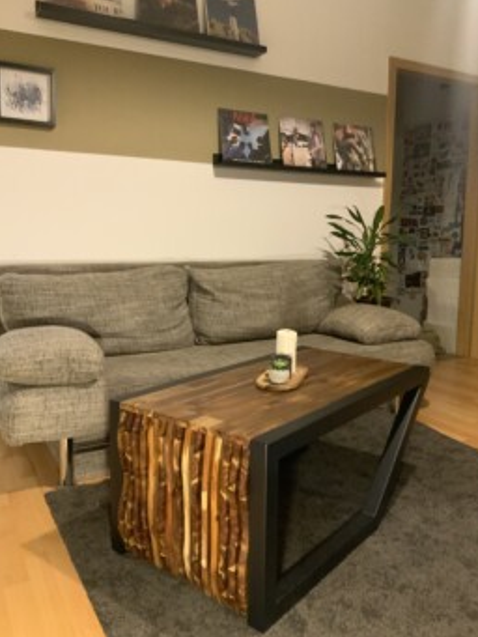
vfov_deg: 59.9
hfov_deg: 46.8
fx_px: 552
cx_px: 246
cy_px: 313
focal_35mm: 30
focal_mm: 3
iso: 400
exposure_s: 1/25
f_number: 1.8
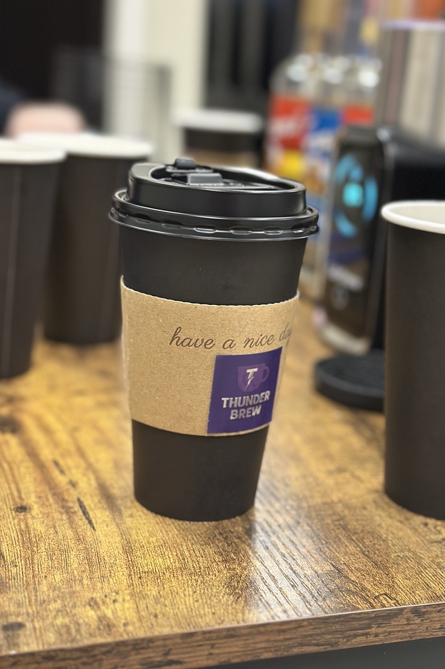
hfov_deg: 26.0
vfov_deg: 38.2
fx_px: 964
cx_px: 243
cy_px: 346
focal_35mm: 52
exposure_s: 1/40
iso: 500
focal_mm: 6.86
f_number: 1.78
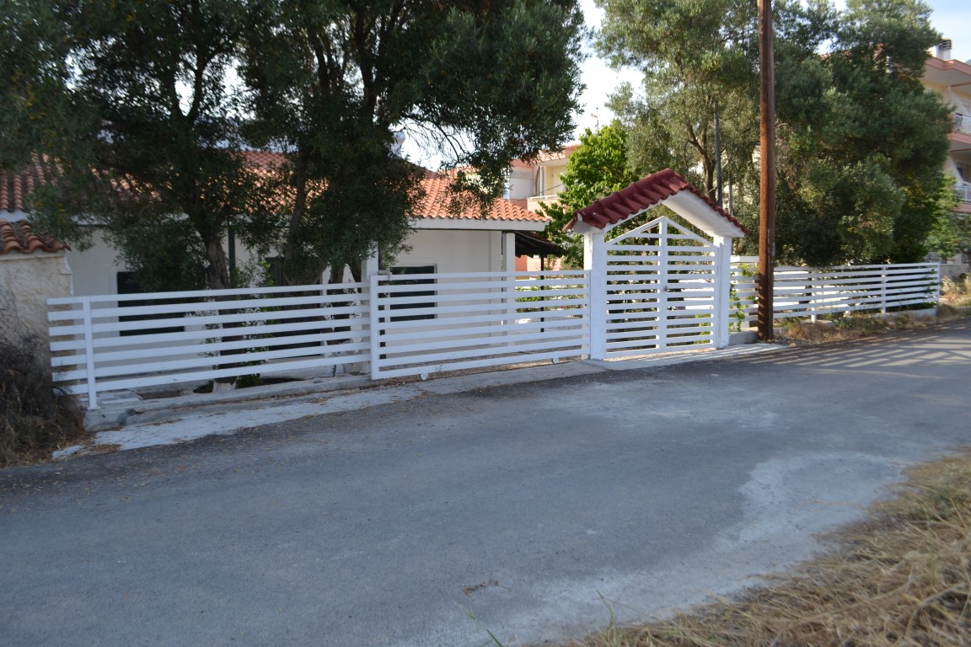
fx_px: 728
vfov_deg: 47.9
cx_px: 486
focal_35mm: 27
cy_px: 324
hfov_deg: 67.4
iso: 100
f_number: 6.3
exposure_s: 1/160
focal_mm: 18
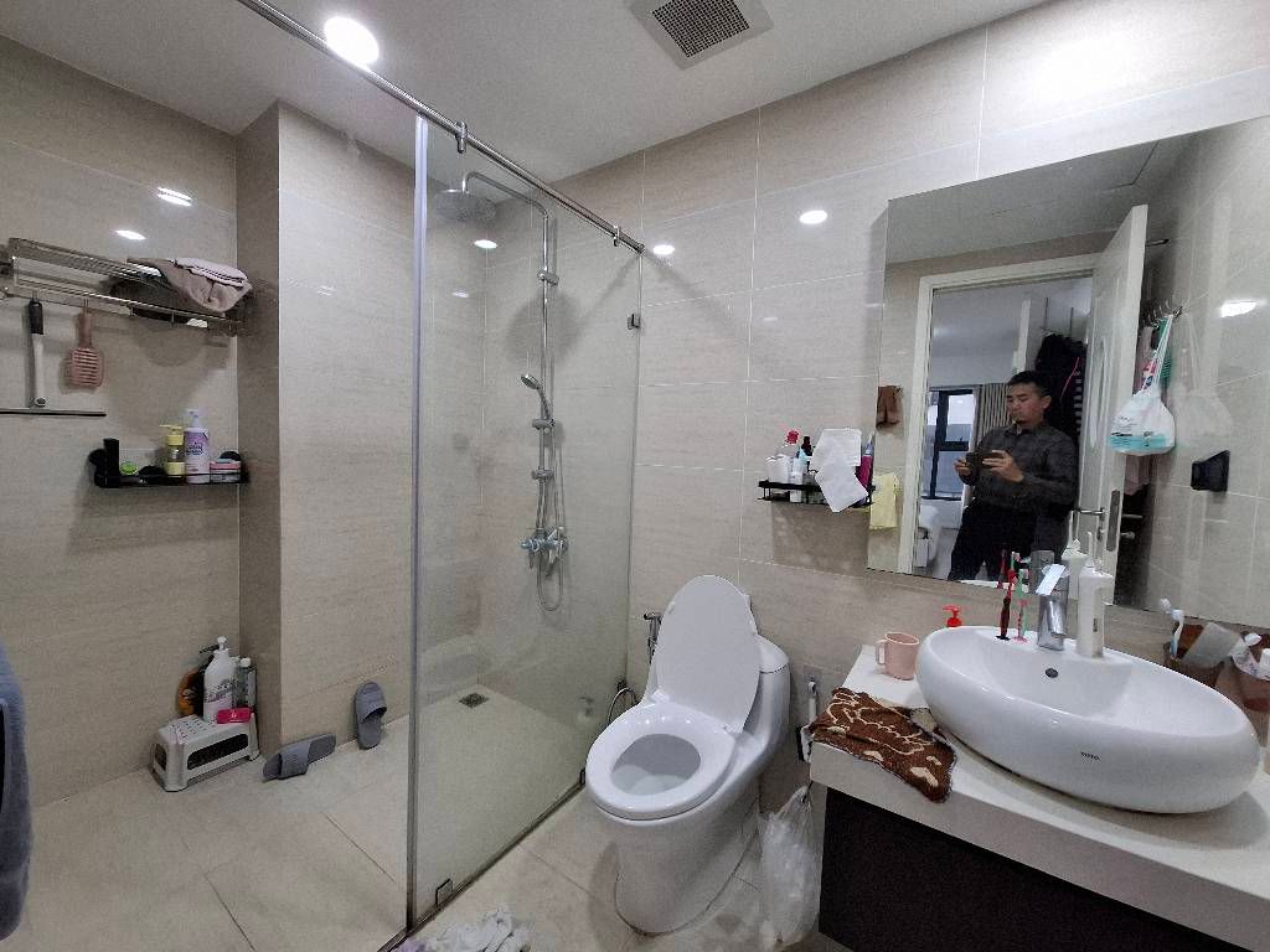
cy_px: 476
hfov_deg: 106.2
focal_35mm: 13
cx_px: 635
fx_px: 477
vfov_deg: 89.9
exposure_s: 1/50
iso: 160
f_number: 2.2
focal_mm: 1.74
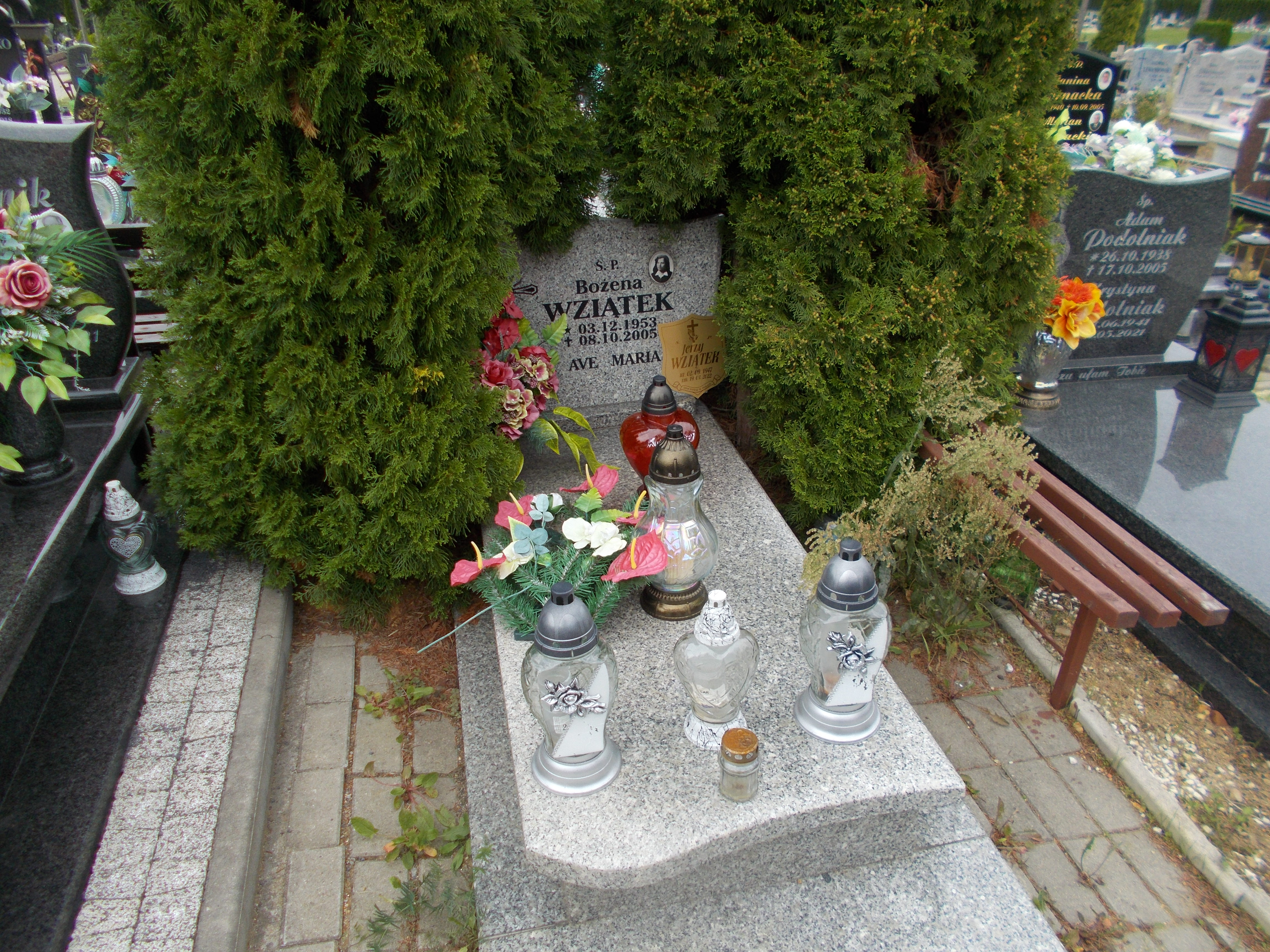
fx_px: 954
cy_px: 476
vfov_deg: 53.1
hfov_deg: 67.3
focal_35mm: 26
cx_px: 635
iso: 80
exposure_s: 1/250
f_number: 3.2
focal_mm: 4.6
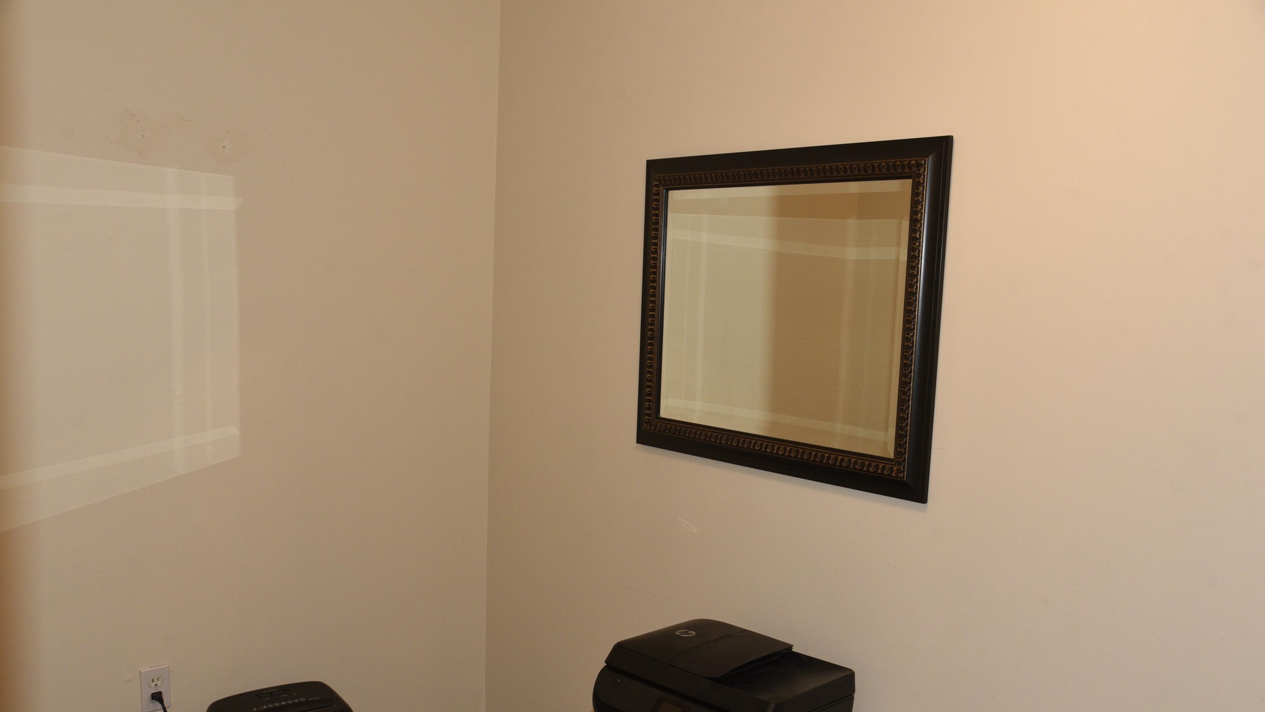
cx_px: 635
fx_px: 1107
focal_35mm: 33
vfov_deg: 35.6
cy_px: 411
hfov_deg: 59.5
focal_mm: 31
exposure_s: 1/60
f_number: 5.6
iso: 1000
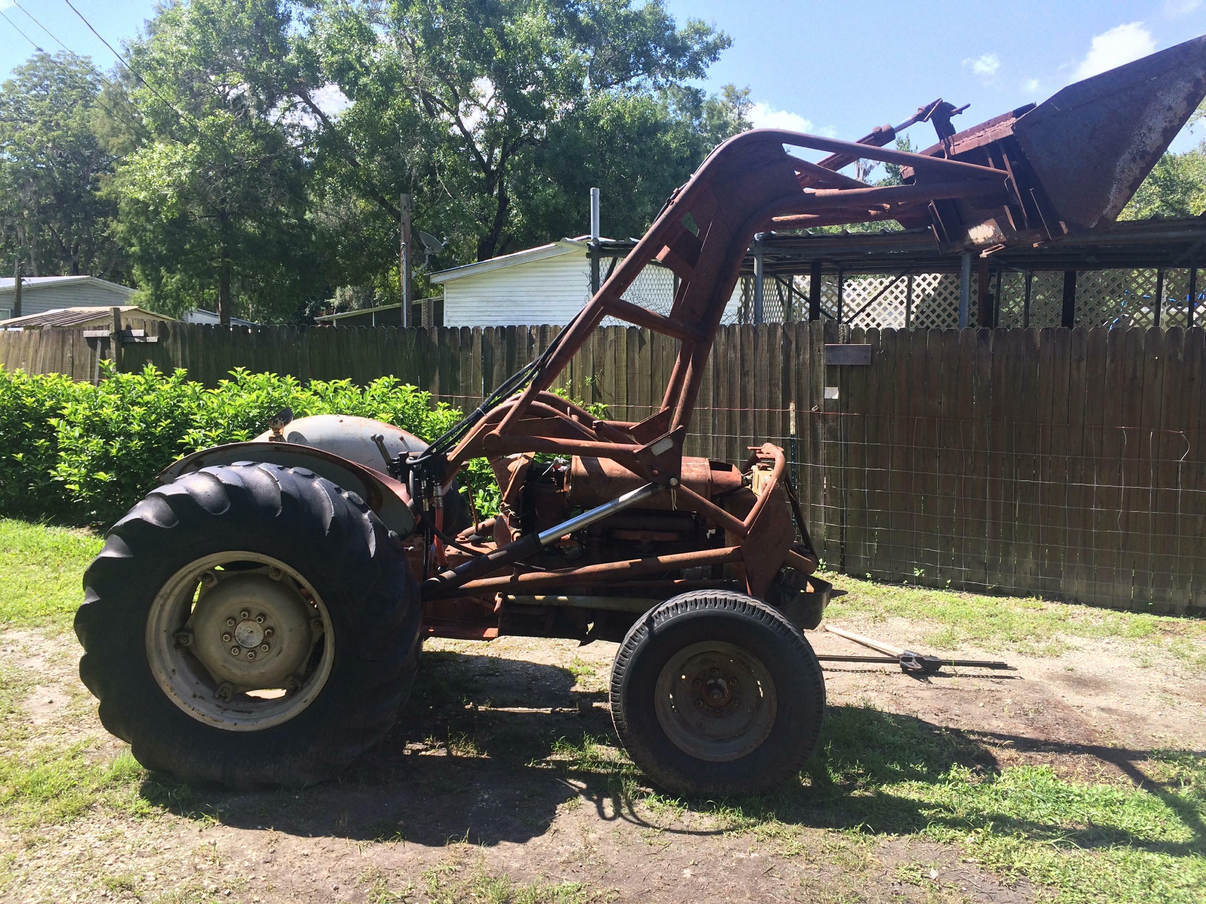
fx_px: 1010
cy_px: 452
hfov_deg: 61.7
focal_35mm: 29
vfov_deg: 48.2
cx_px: 603
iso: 32
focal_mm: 4.15
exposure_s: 1/720
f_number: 2.2
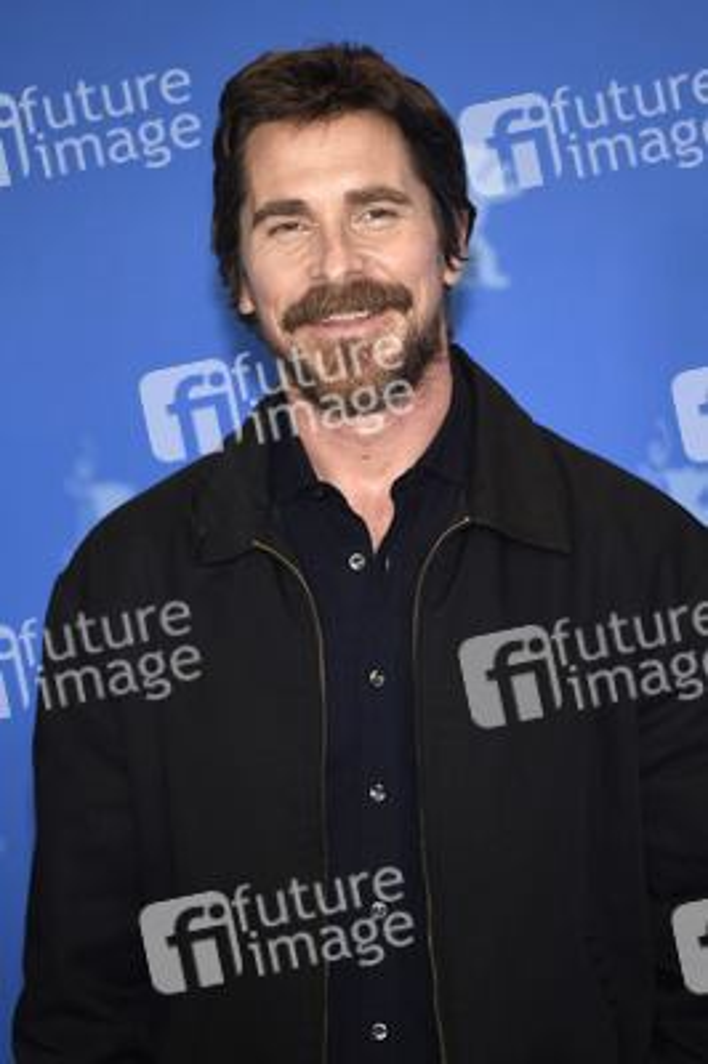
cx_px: 354
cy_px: 532
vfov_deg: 10.3
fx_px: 5910
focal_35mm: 200
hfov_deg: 6.9
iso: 800
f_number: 3.5
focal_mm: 200
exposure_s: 1/320
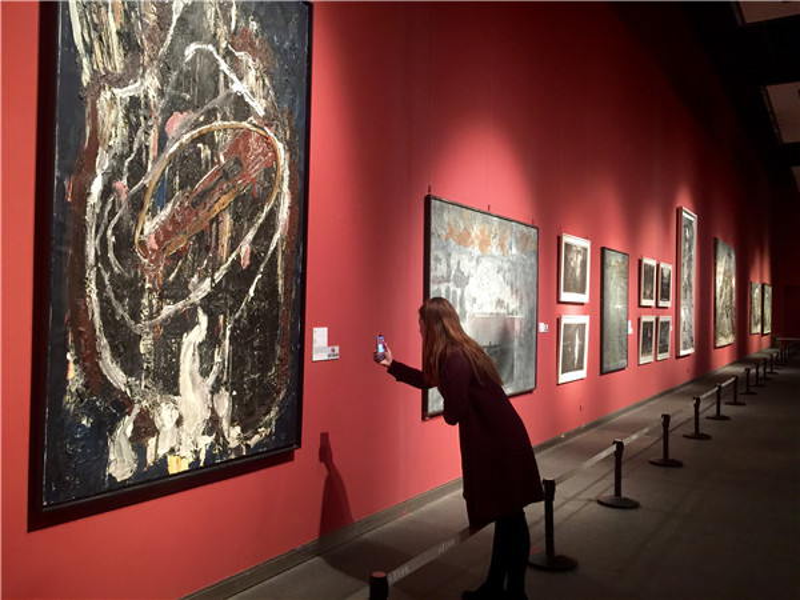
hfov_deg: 61.7
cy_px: 300
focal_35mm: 29
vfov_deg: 48.2
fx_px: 670
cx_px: 400
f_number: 2.2
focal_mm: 4.15
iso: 64
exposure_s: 1/4
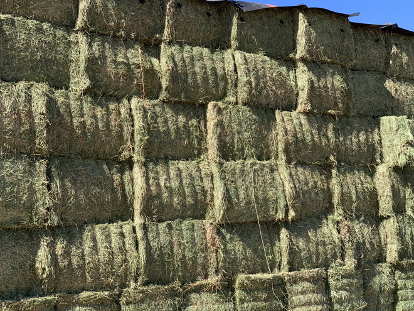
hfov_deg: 36.8
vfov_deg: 28.0
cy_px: 156
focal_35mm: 52
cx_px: 207
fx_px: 622
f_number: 2.4
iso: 16
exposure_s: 1/494
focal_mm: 6
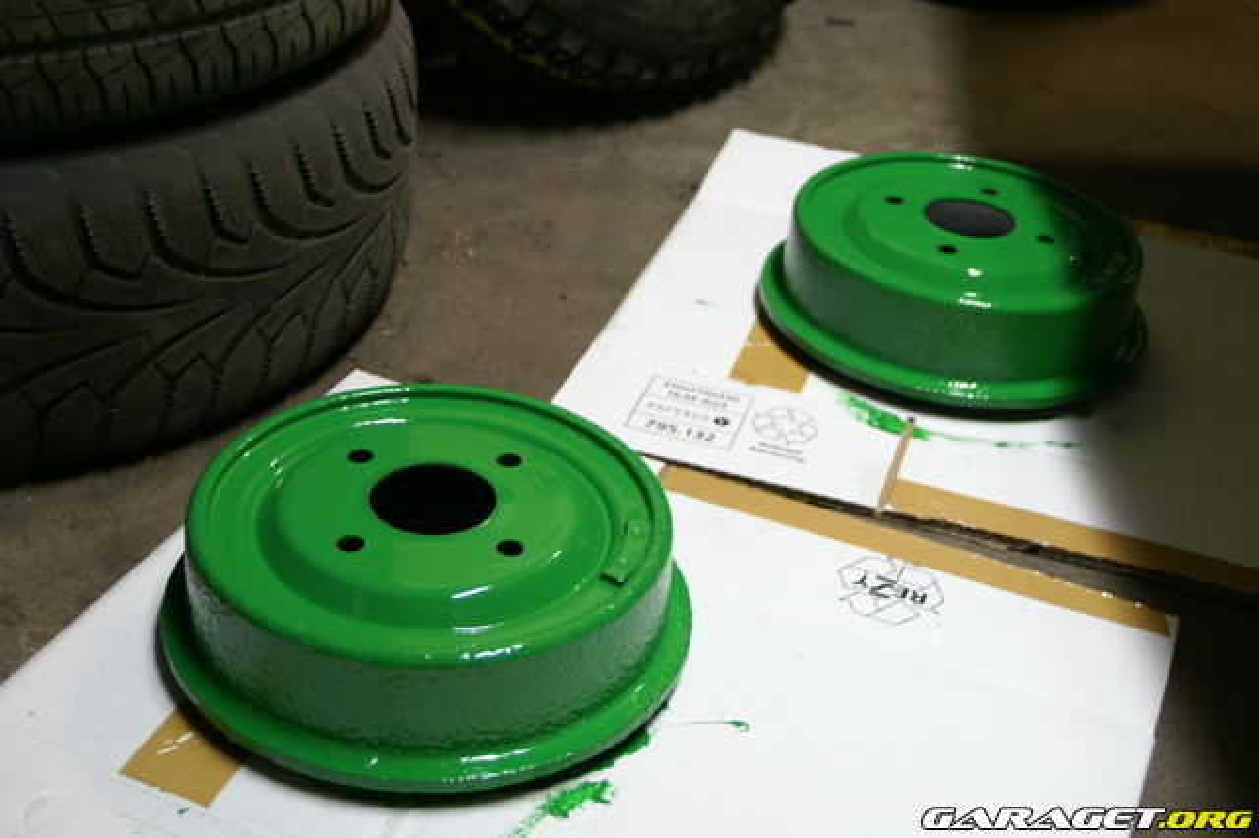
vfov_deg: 25.7
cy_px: 419
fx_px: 1835
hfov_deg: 37.9
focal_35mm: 52
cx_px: 630
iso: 400
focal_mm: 35
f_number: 4.5
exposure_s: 1/10
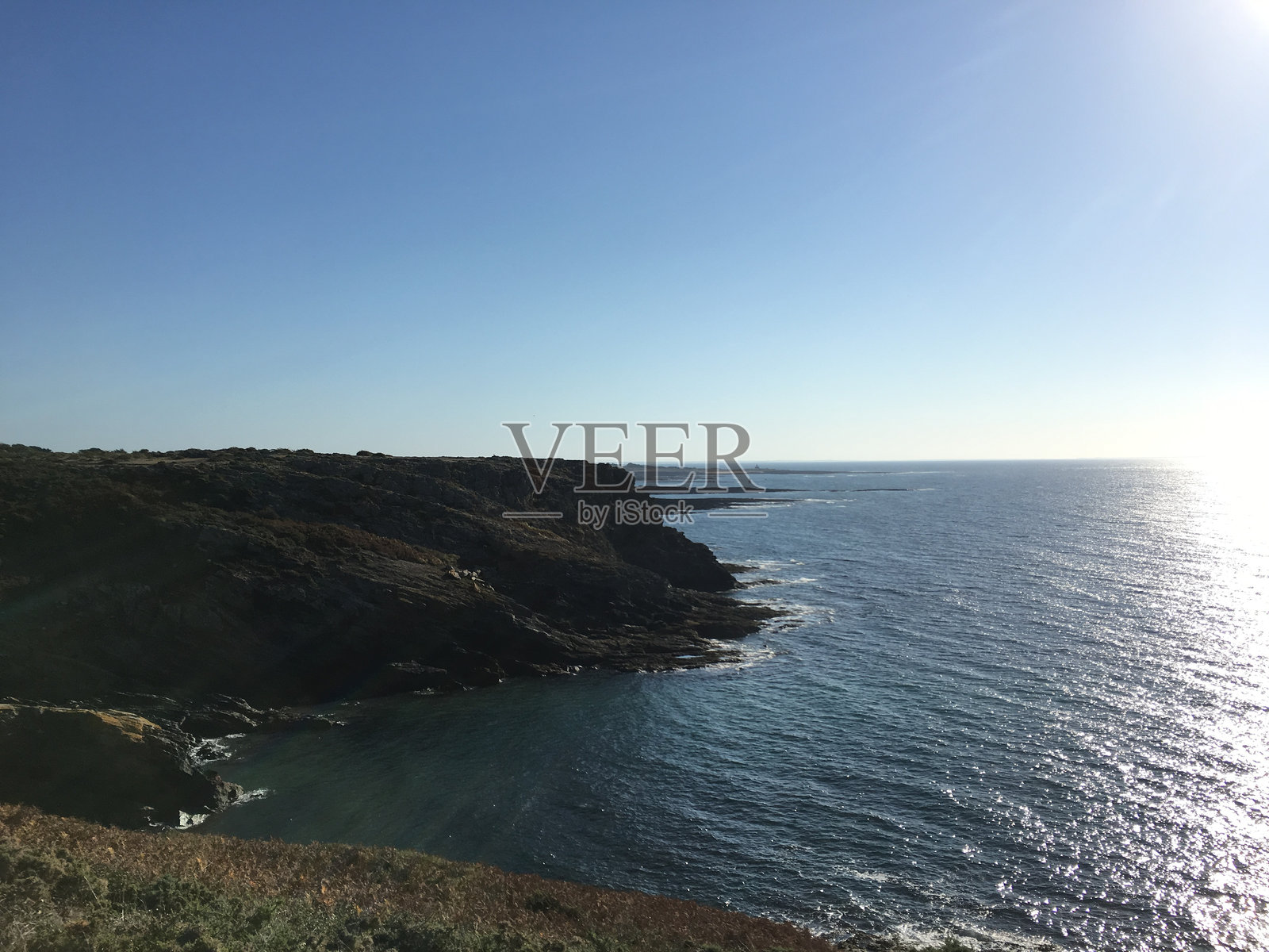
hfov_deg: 61.7
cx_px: 634
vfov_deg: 48.2
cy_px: 476
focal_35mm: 29
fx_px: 1063
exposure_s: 1/2564
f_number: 2.2
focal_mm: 4.15
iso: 25
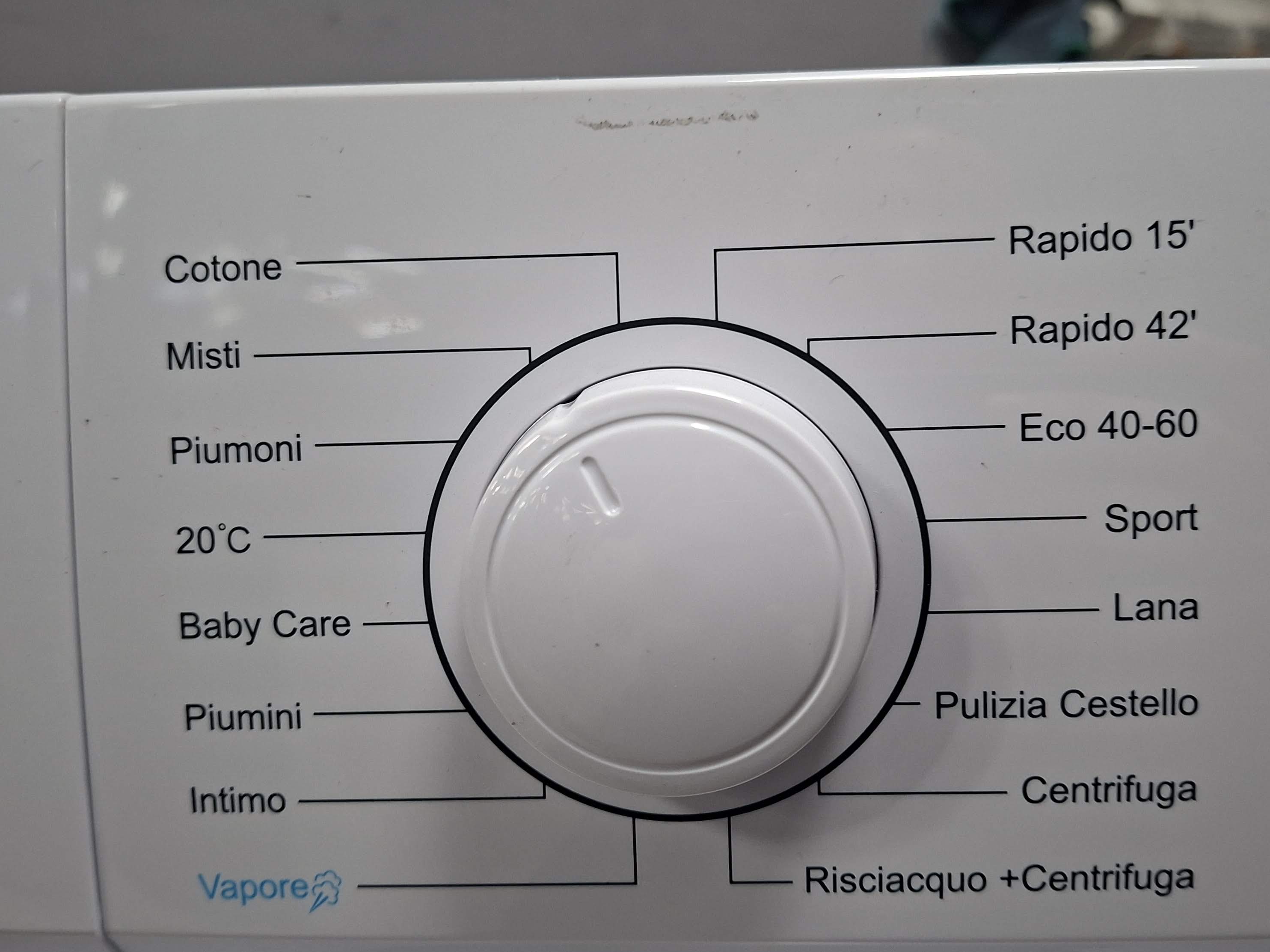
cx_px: 661
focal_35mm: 31
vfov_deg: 45.4
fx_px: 1137
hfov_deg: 58.3
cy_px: 470
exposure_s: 1/50
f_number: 1.8
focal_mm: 5.54
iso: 250
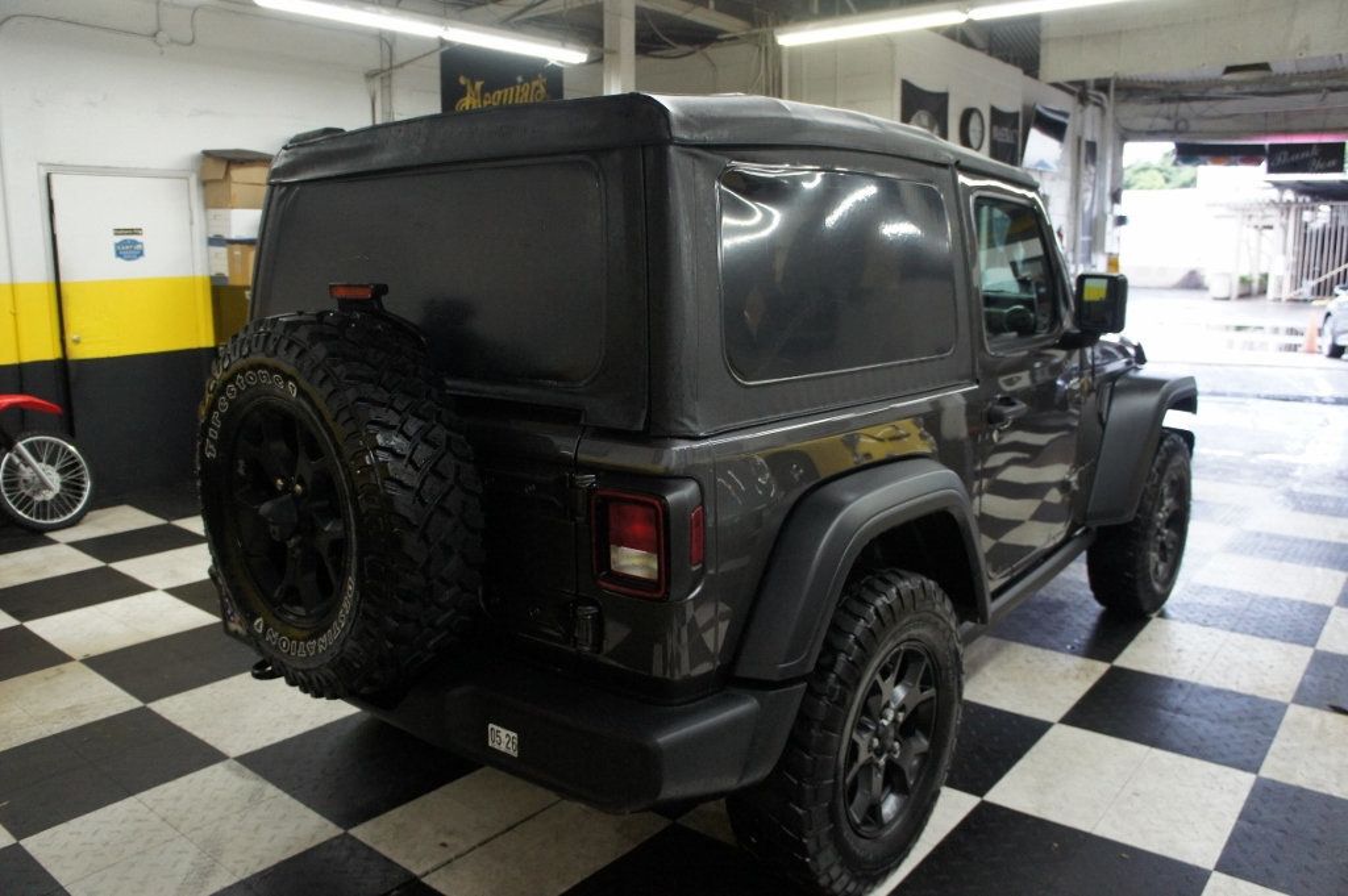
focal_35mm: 27
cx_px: 674
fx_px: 1010
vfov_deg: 47.9
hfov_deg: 67.4
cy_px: 448
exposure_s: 1/160
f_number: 3.5
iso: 1600
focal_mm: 18
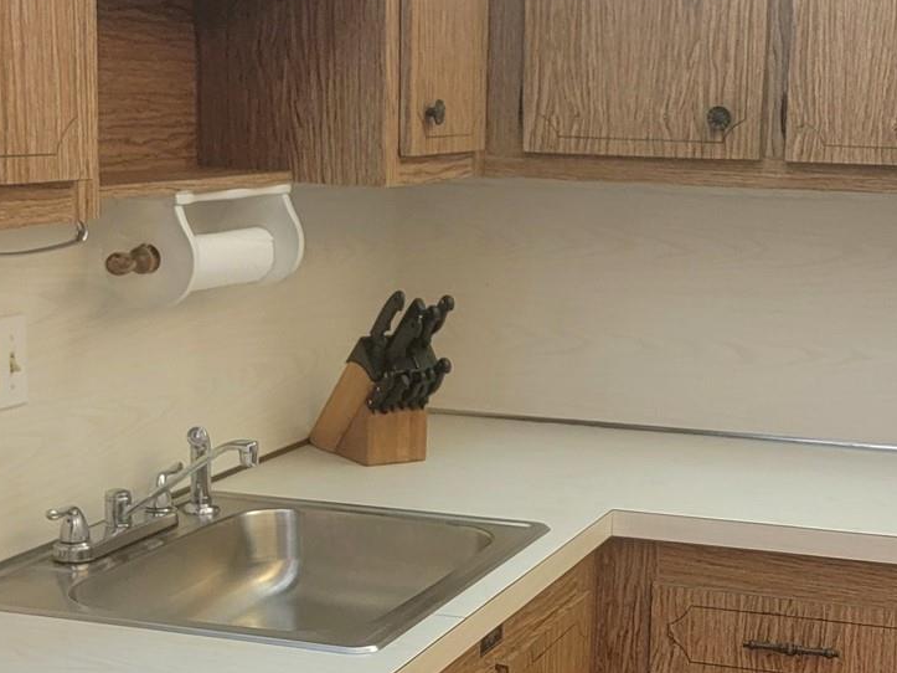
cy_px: 437
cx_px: 525
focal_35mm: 68
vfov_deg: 21.5
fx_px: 1762
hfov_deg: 28.5
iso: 250
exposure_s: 1/120
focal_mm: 6.7
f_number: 1.8
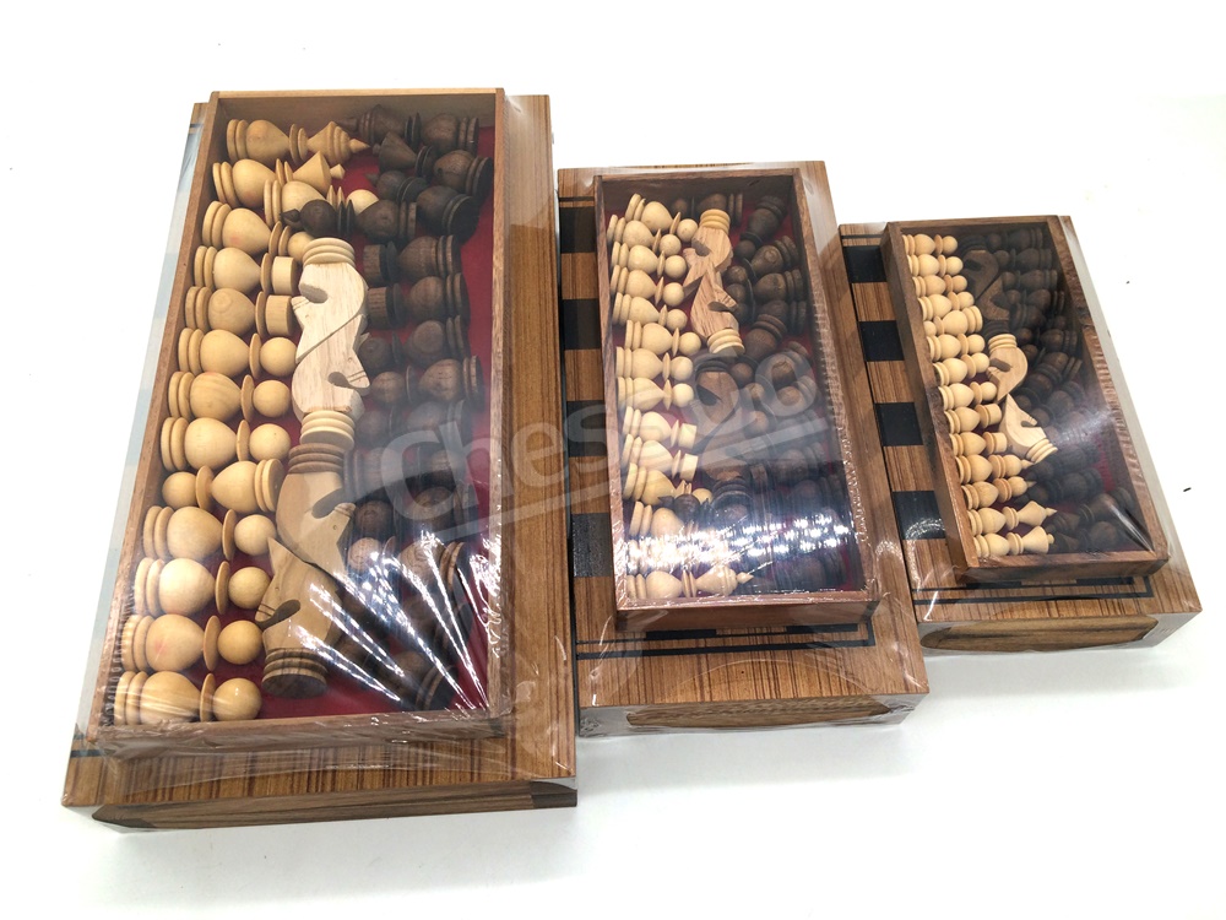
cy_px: 460
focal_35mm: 29
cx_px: 613
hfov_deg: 61.7
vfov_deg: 48.2
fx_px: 1027
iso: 32
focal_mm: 4.15
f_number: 2.2
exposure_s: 1/348
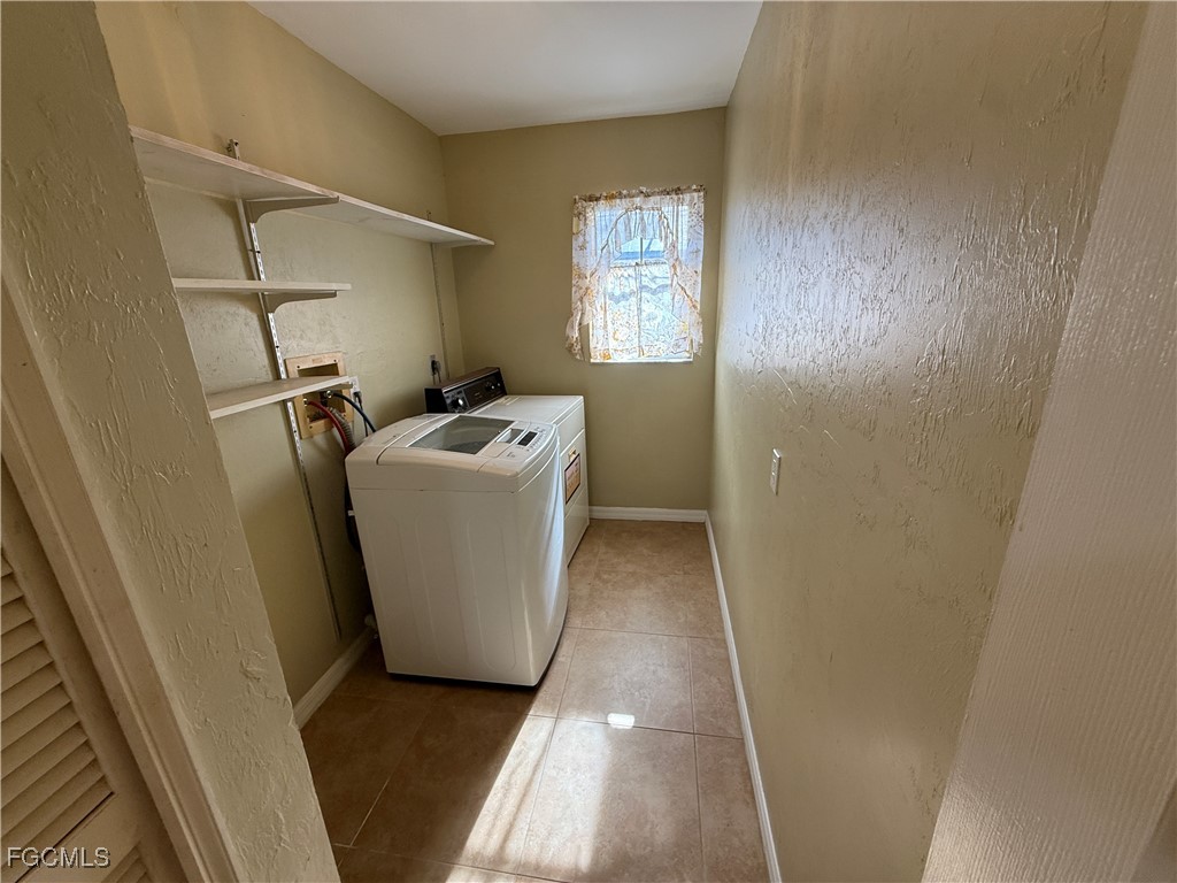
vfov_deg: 85.7
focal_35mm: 14
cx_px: 588
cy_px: 442
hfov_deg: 102.1
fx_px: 476
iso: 125
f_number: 2.2
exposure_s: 1/120
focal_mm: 2.22
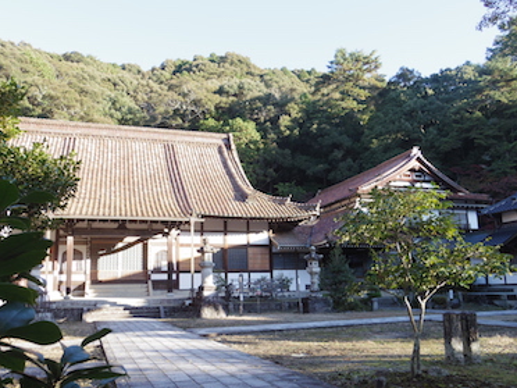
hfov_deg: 61.6
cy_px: 200
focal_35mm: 29
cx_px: 245
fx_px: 433
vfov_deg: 48.2
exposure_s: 1/250
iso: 200
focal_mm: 5
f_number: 2.8
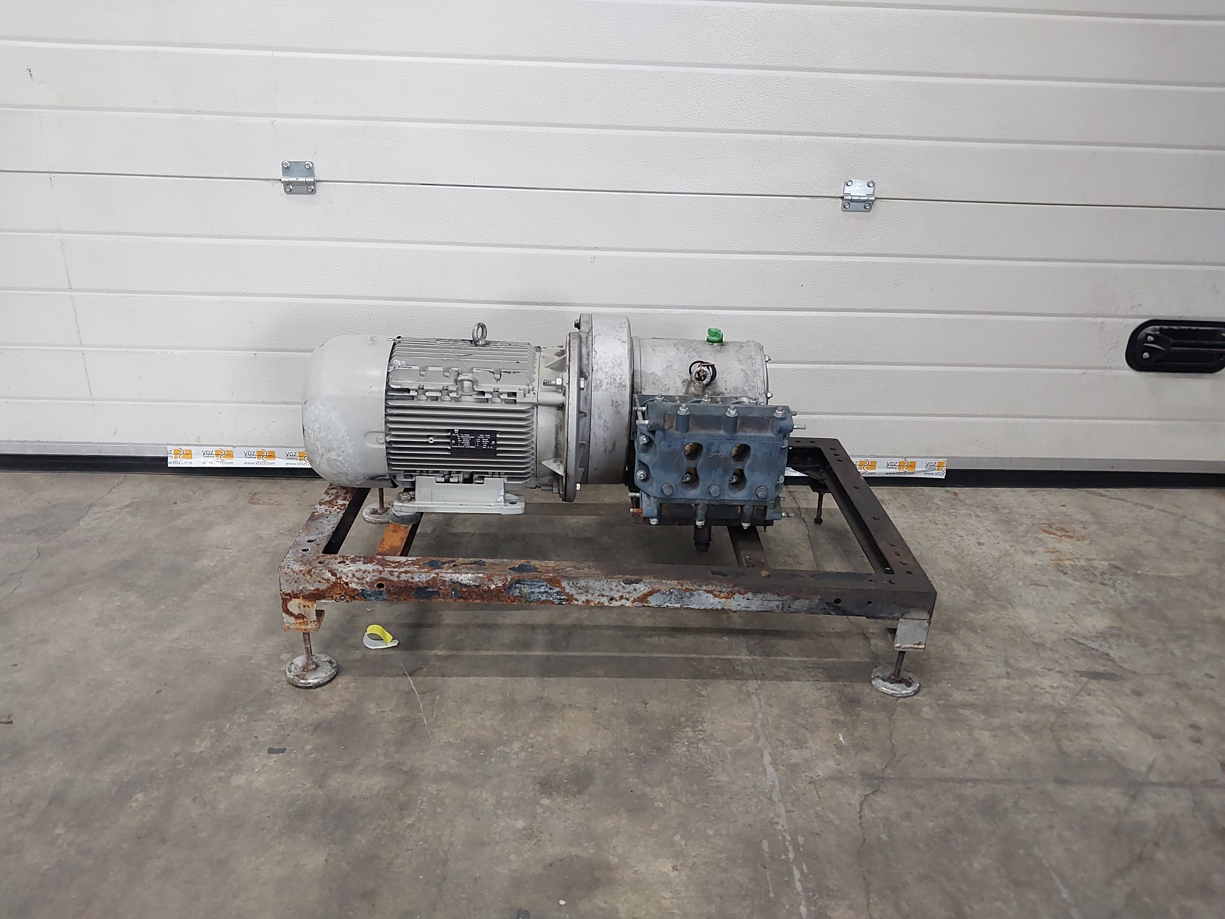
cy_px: 460
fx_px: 955
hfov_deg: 65.3
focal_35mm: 27
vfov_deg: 51.4
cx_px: 612
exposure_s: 1/50
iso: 320
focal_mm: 4
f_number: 1.8
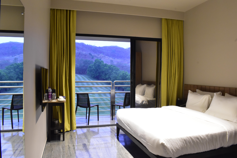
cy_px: 79
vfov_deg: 47.9
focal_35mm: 27
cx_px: 118
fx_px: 178
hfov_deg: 67.4
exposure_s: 1/3
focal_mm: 18
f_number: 18
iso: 2200
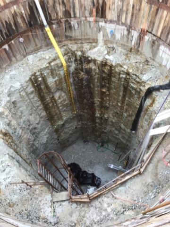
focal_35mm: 29
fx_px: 190
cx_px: 85
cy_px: 114
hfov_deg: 48.2
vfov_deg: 61.7
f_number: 2.2
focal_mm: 4.15
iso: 32
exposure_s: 1/60
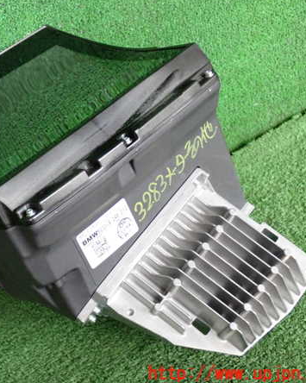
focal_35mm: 66
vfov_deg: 28.7
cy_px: 191
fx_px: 747
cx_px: 84
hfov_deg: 23.0
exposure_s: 1/125
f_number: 3.2
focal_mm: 9.01
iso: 1000
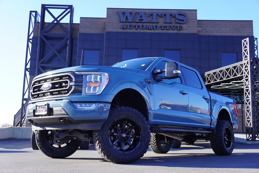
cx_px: 130
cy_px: 86
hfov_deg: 47.9
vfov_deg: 33.1
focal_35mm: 40
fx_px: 292
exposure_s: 1/80
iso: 100
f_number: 6.3
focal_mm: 27
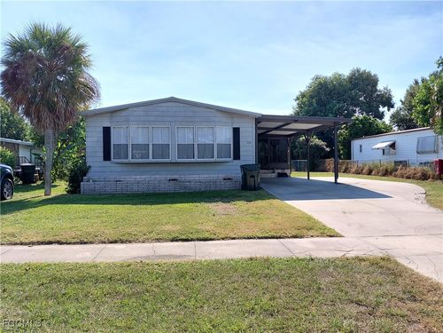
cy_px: 166
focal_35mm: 25
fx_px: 320
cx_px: 222
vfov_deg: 54.9
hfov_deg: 69.4
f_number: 1.8
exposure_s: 1/1020
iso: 50
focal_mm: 4.69
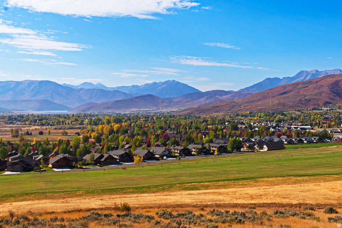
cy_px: 114
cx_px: 171
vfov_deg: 37.9
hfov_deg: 54.4
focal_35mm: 35
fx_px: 333
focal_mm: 35
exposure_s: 1/1600
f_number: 6.3
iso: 320
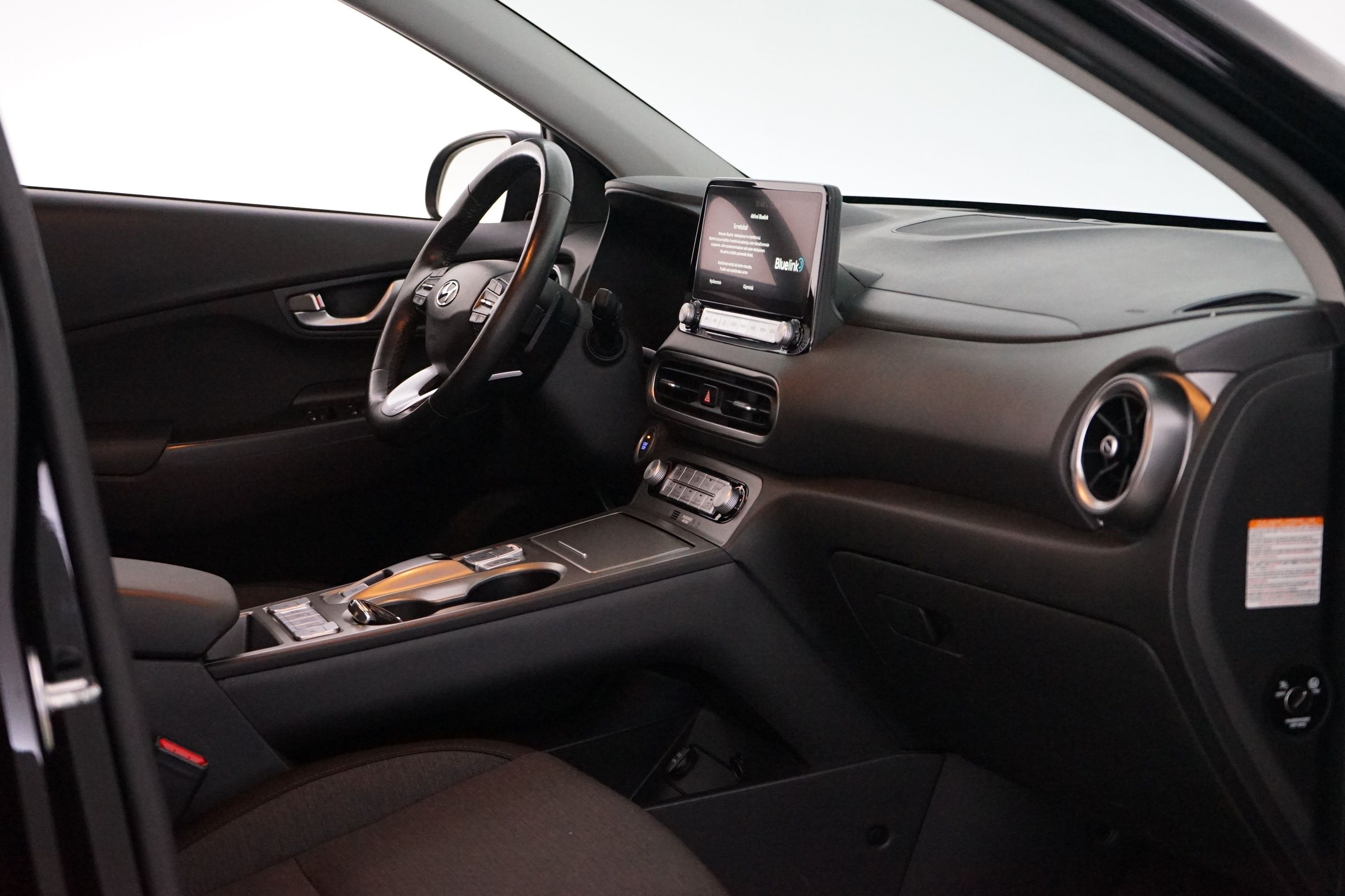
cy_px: 445
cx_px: 664
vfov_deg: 23.8
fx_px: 2129
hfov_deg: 35.1
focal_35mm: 57
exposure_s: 1/50
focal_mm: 56
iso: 6400
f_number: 5
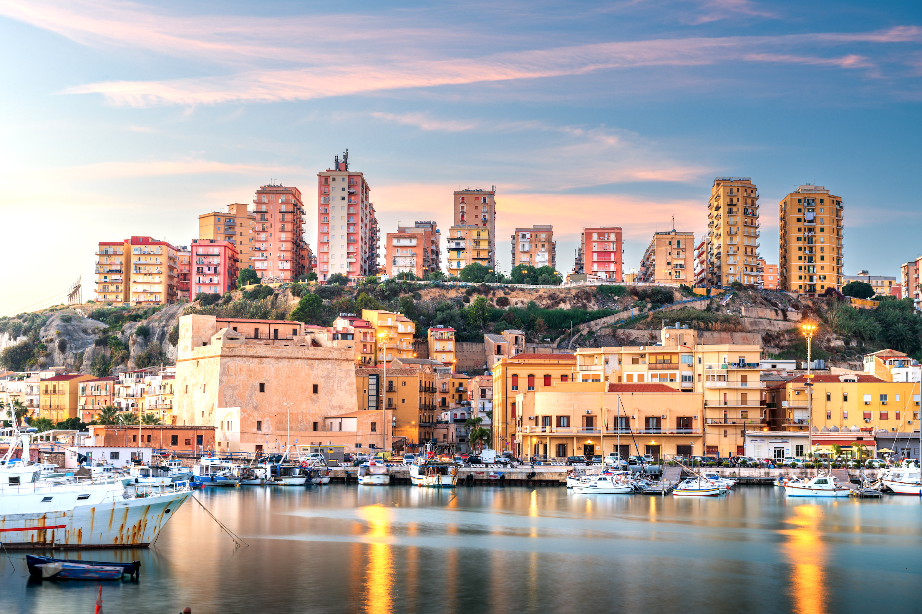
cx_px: 461
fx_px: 1690
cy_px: 307
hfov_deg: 30.5
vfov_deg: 20.6
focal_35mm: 66
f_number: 11
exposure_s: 30
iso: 64
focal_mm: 66
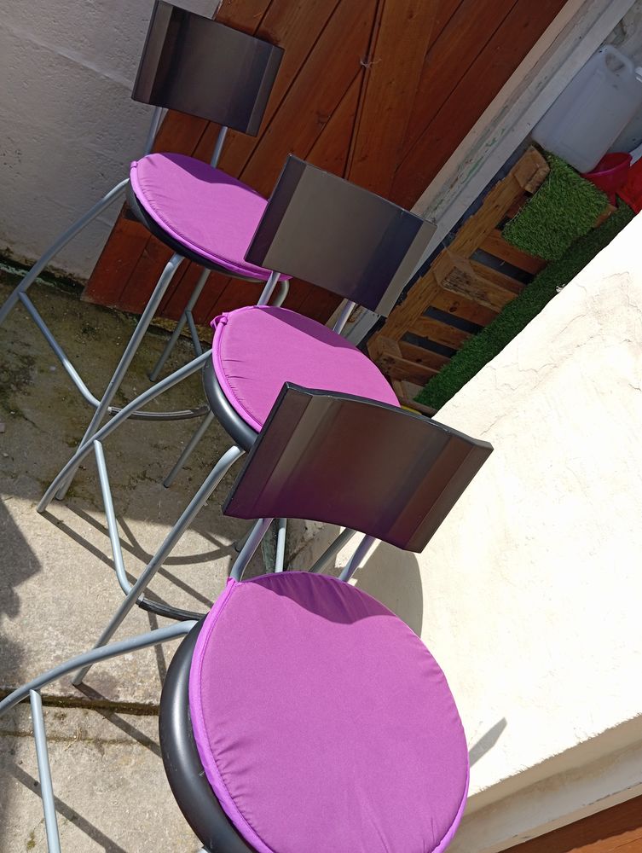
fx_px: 691
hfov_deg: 49.9
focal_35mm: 28
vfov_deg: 63.4
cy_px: 426
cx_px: 321
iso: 57
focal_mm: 4.22
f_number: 1.8
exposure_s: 1/543
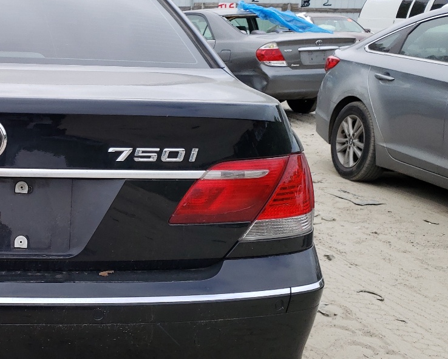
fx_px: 730
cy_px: 192
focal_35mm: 55
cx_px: 10
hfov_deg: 31.8
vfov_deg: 27.6
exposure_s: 1/1429
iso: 50
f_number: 1.5
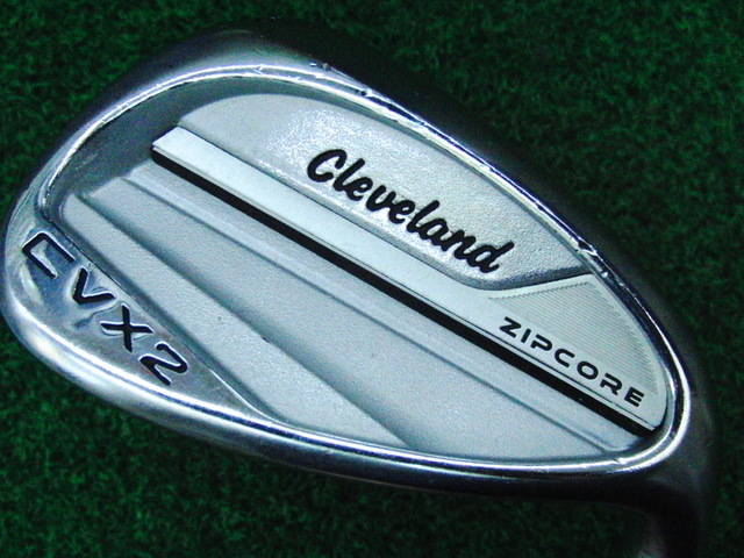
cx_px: 372
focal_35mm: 37
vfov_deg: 38.7
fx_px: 795
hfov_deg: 50.1
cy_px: 279
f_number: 3.6
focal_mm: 6.42
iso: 3200
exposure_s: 1/800
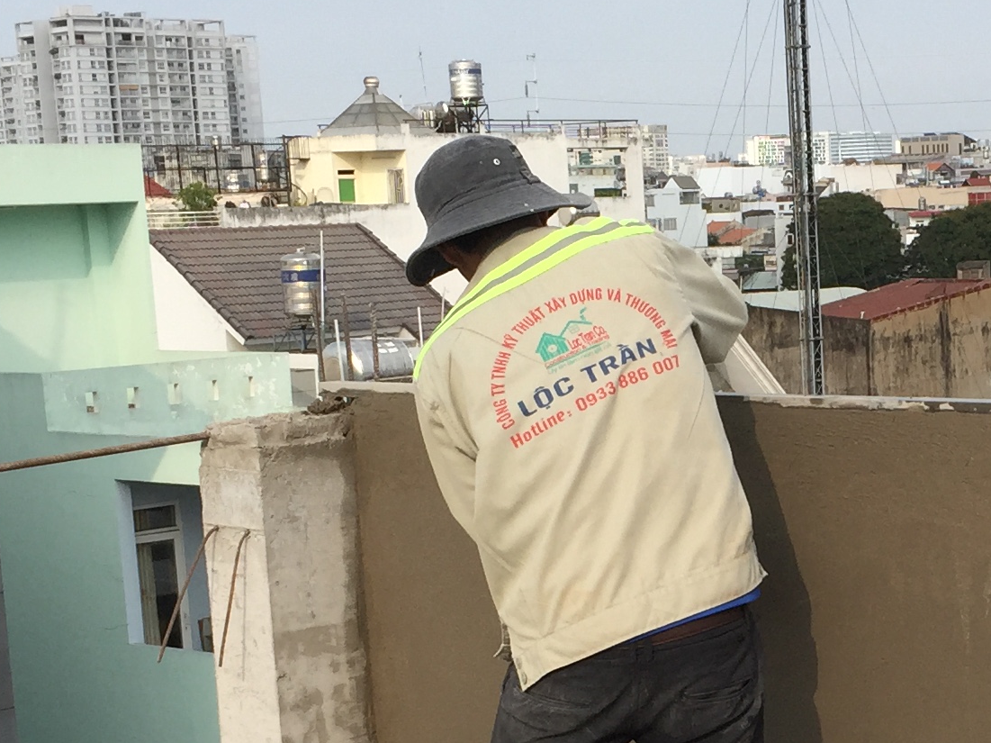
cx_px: 937
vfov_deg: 16.9
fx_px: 2461
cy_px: 653
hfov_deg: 22.1
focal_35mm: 86
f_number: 2.2
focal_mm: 4.15
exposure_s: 1/1276
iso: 32
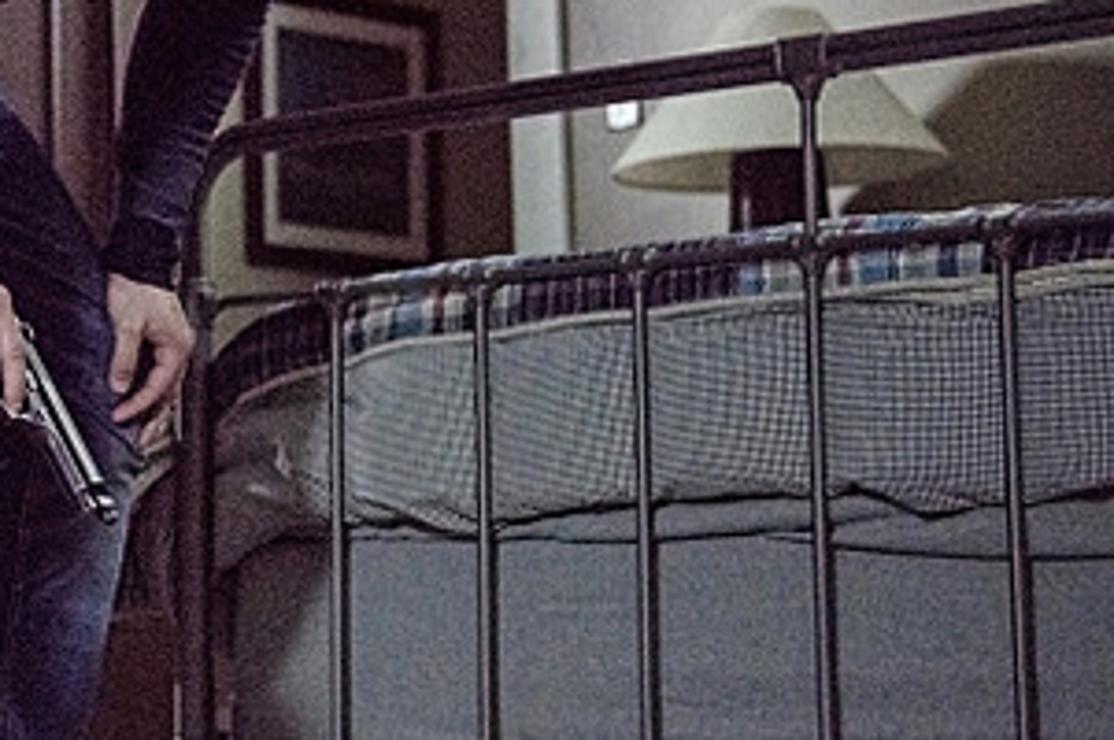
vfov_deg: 12.5
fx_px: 3369
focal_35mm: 109
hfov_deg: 17.8
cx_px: -263
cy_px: 118
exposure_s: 1/200
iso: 5000
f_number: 2.8
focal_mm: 42
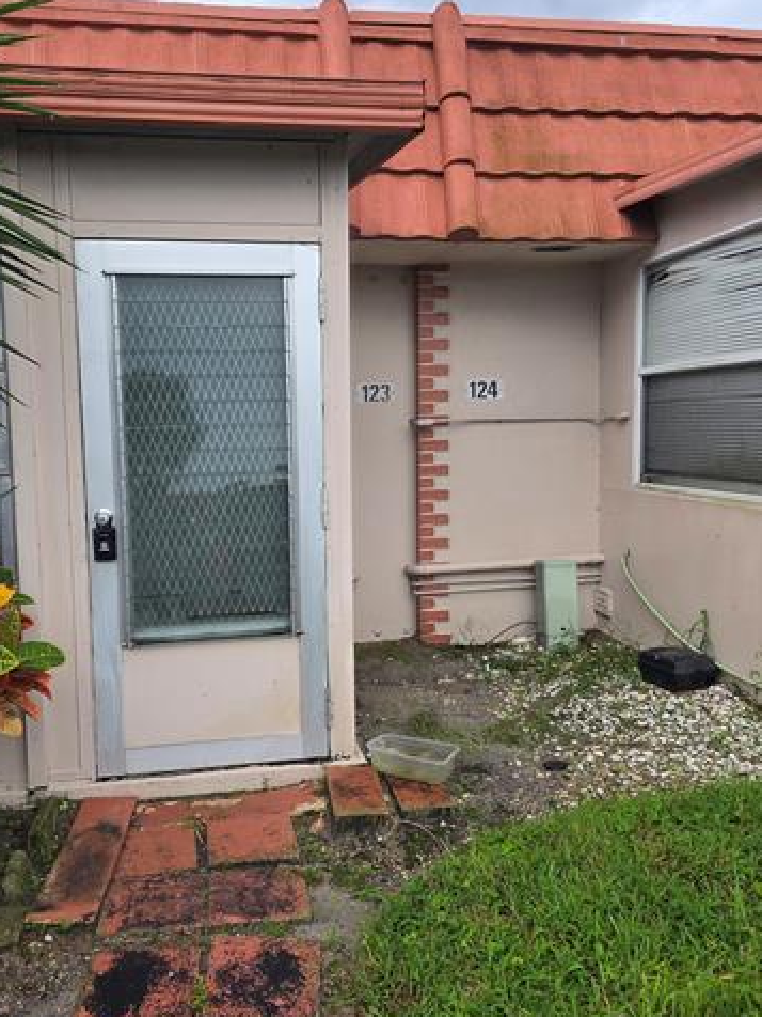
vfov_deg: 61.7
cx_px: 299
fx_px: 851
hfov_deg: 47.9
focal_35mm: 29
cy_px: 517
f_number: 1.7
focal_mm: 6.3
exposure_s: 1/180
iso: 32
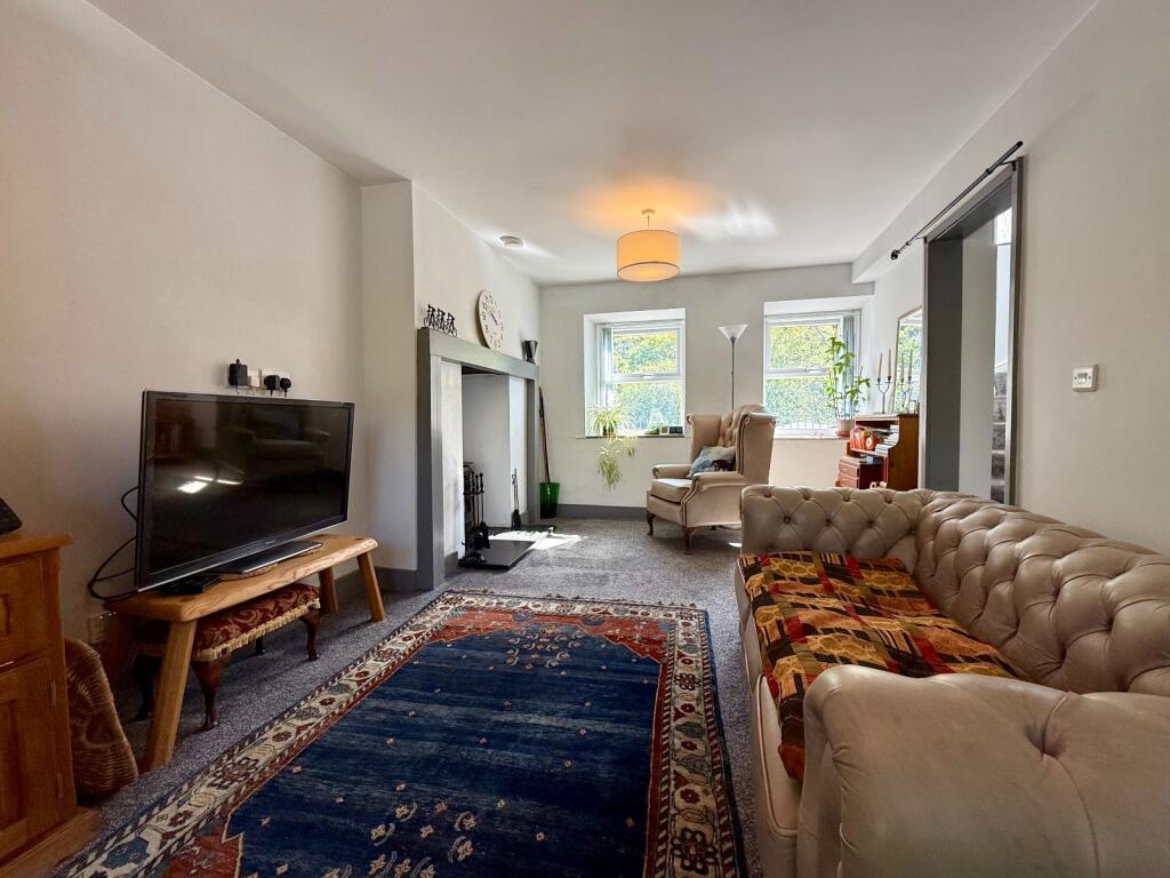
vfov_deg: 85.7
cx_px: 585
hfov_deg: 102.1
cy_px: 439
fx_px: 473
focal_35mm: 14
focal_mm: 2.22
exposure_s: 1/99
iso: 64
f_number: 2.2
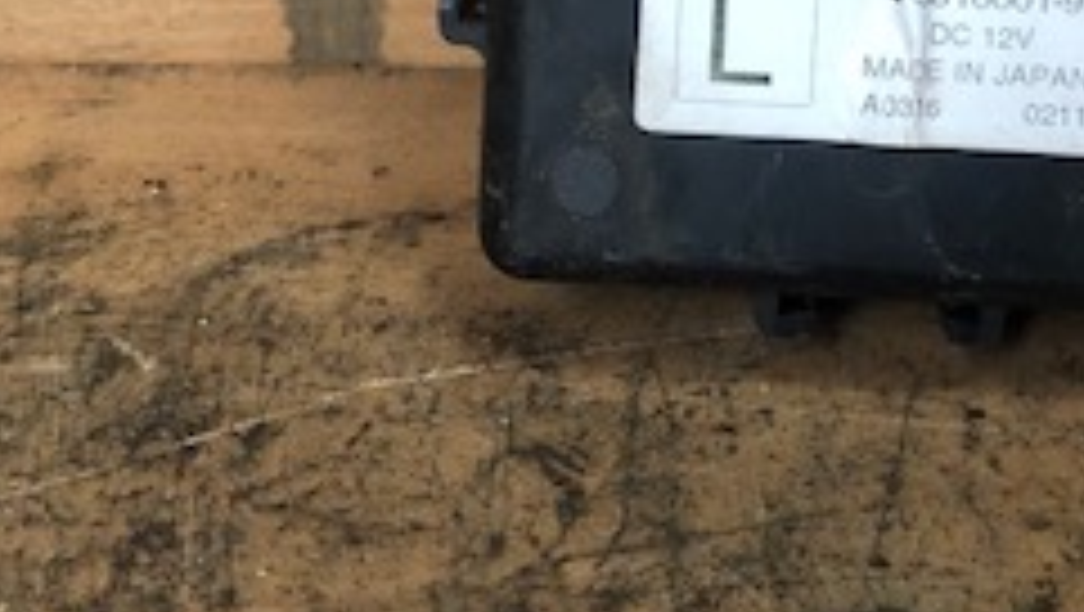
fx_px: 2330
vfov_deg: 14.3
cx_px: 774
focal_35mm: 81
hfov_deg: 26.0
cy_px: -189
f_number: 1.8
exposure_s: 1/11
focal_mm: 4
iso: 100
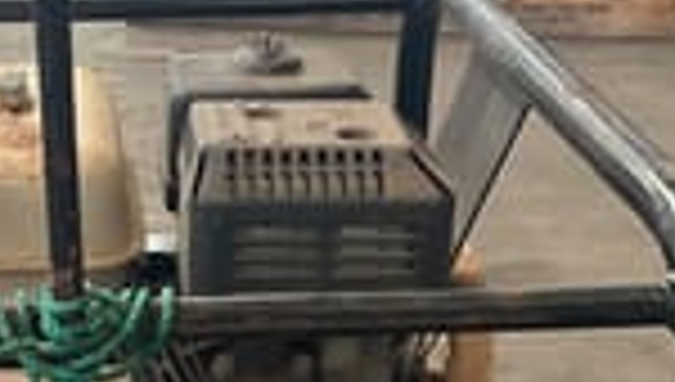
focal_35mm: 105
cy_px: 479
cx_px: 135
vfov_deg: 11.3
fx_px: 1883
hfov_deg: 20.1
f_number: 1.8
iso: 200
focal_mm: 3
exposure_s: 1/50
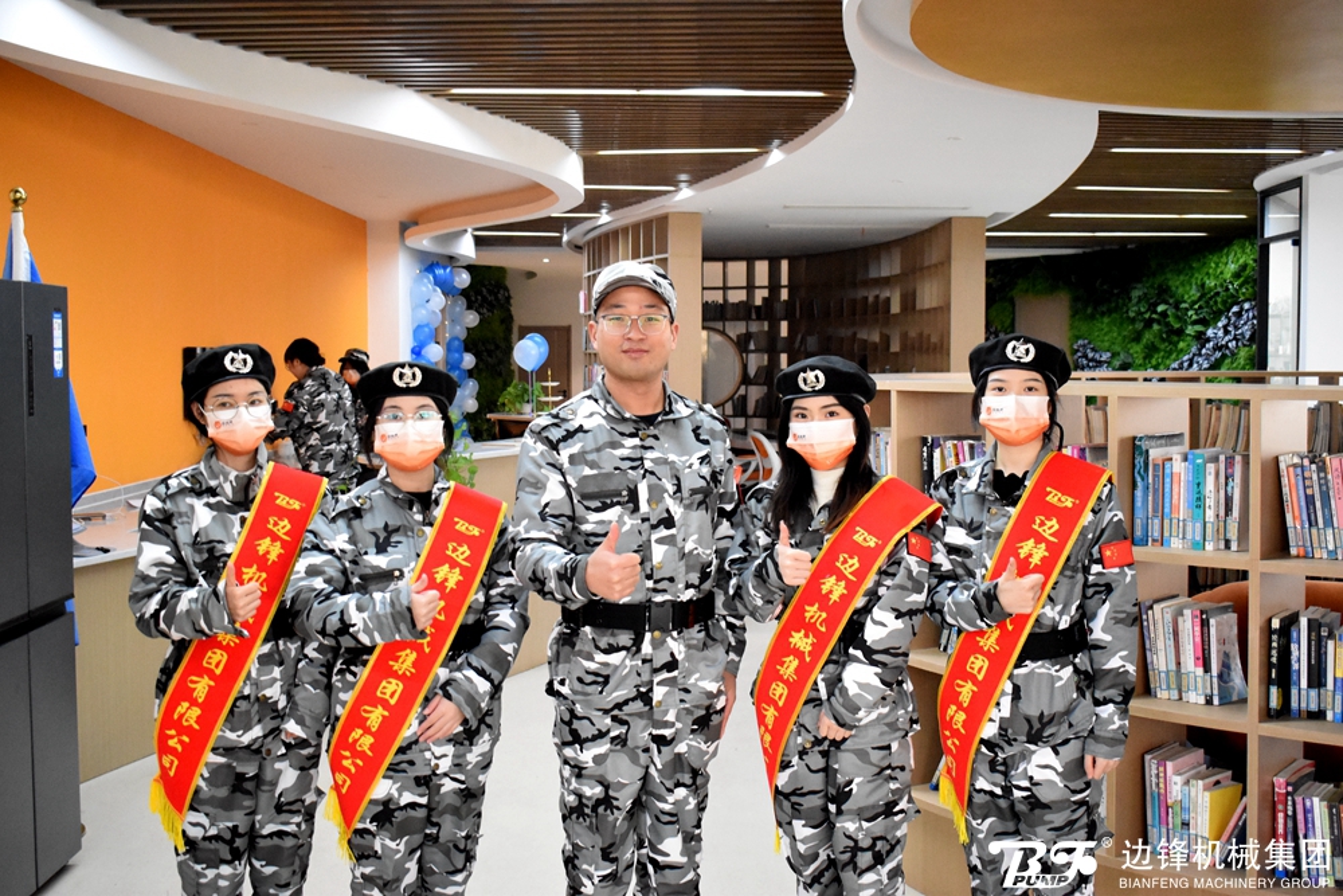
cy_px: 448
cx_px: 672
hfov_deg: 49.5
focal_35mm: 39
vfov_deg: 34.2
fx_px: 1455
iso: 5000
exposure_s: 1/60
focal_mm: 26
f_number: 4
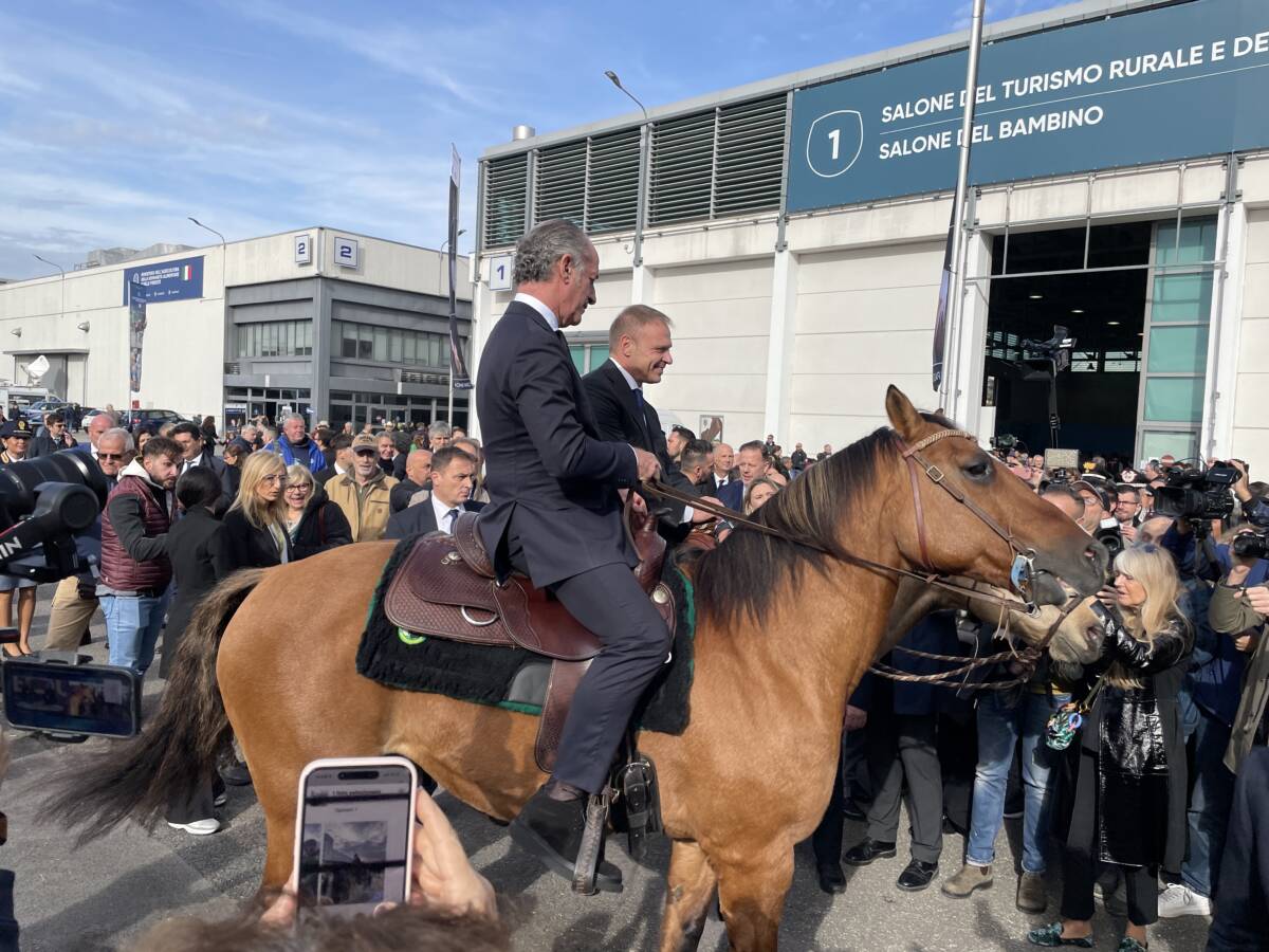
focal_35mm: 26
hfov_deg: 67.3
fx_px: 953
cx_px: 634
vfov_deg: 53.1
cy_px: 476
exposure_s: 1/2564
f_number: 1.6
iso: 32
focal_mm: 4.2
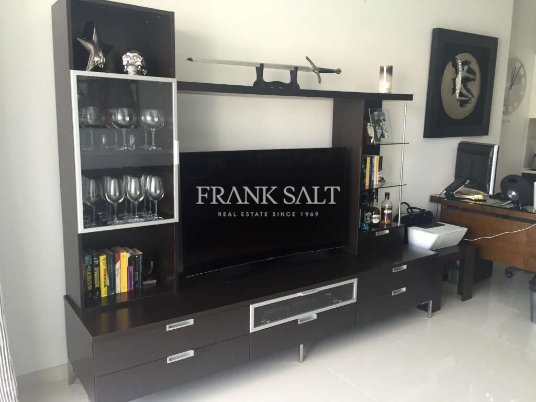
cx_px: 268
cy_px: 201
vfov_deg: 48.2
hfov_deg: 61.7
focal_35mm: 29
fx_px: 449
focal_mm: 4.15
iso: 80
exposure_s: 1/33
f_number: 2.2
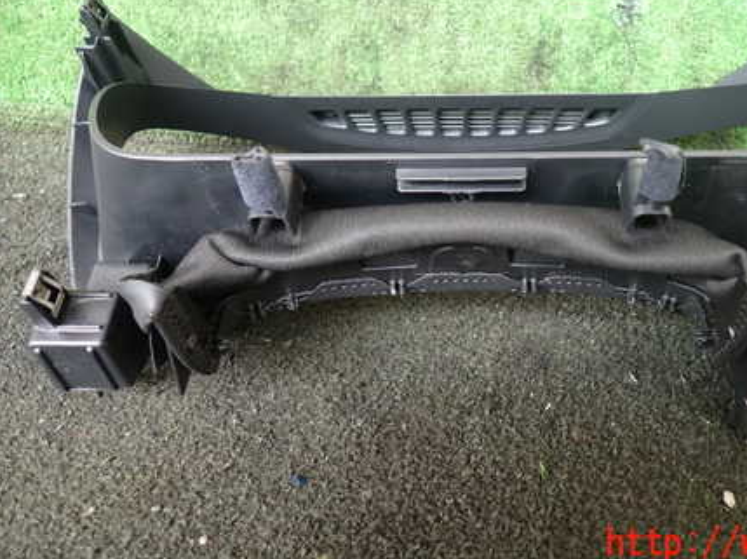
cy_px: 174
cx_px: 477
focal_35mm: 35
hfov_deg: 52.0
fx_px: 755
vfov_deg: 40.0
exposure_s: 1/30
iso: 200
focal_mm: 4.5
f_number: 2
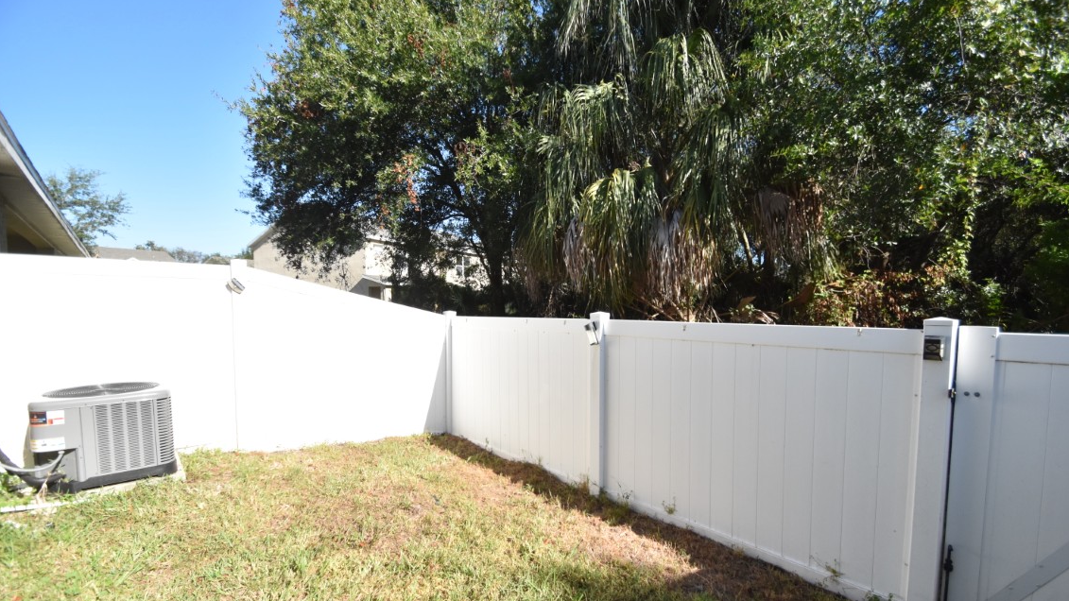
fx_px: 453
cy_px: 335
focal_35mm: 16
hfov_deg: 99.4
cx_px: 542
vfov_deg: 66.9
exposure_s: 1/4000
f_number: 3.5
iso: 800
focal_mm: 10
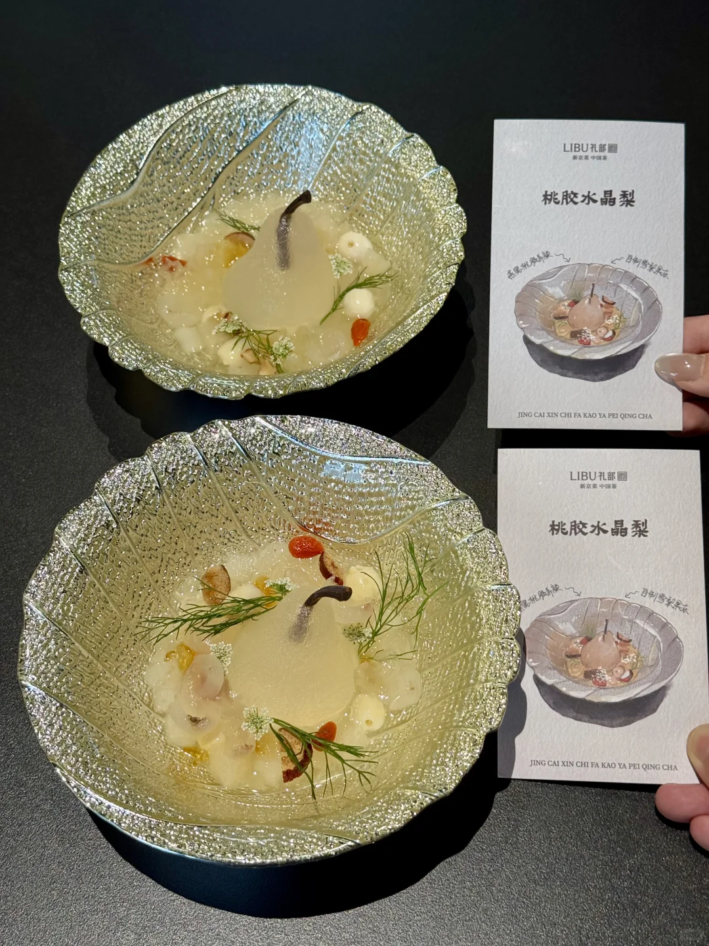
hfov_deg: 30.3
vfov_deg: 39.7
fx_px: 1311
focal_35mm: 48
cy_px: 473
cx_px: 354
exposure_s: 1/50
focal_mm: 6.76
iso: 80
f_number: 1.78
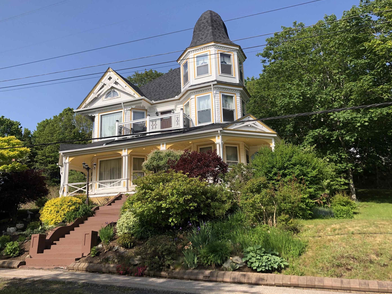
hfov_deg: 58.3
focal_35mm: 31
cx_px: 183
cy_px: 148
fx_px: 351
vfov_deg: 45.4
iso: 20
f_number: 1.8
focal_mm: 3.99
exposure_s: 1/1600
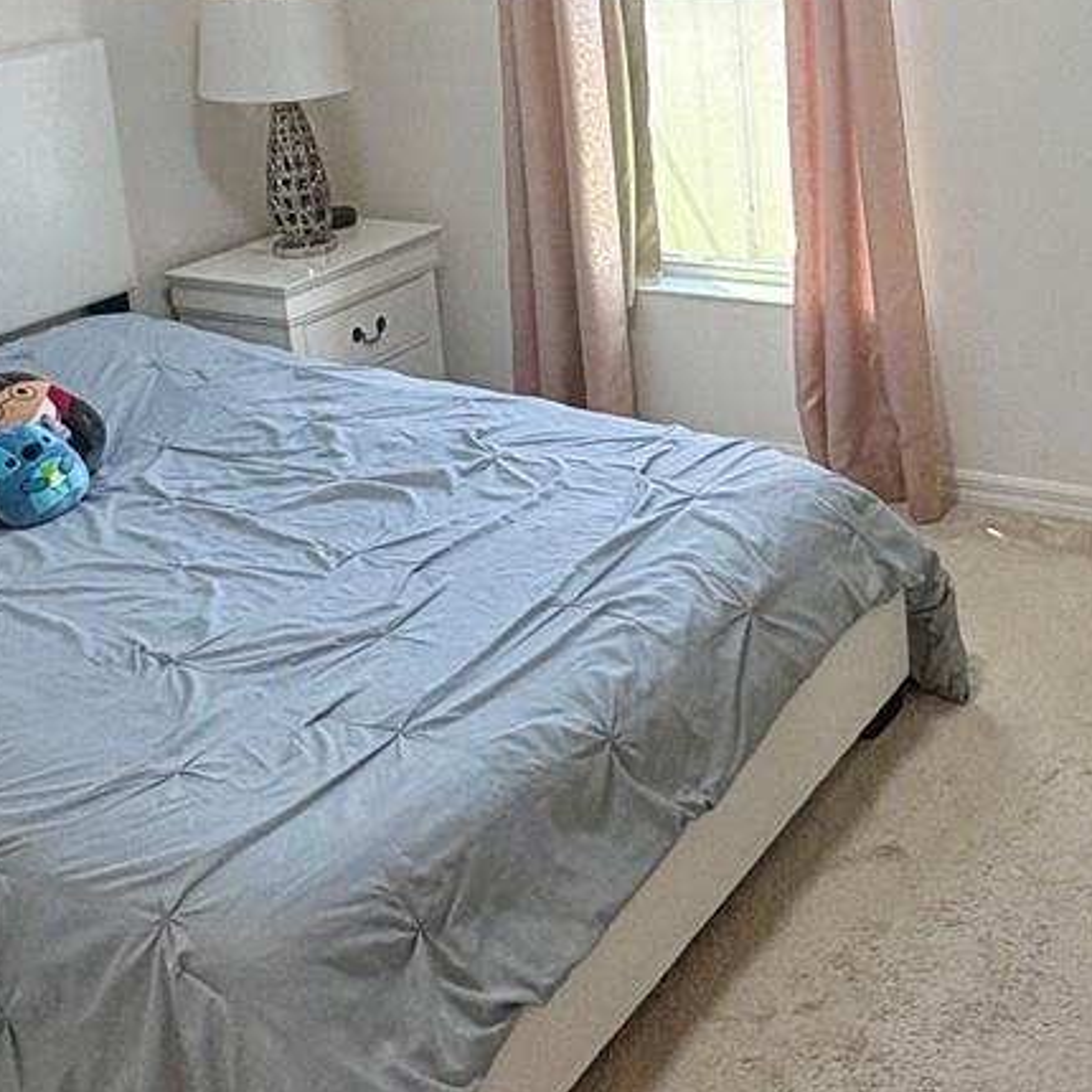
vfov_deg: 34.7
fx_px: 1642
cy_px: 107
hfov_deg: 36.1
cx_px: 795
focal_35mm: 46
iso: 125
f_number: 2.2
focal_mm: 2.22
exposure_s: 1/120
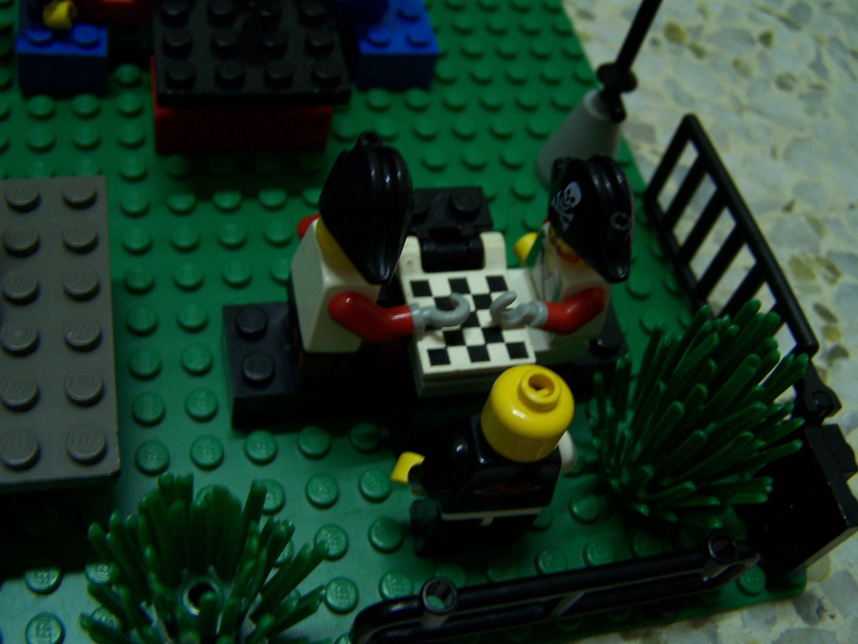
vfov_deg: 37.7
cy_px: 322
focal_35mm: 38
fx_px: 942
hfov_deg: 49.0
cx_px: 429
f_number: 2.8
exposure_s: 1/8
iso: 140
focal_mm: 6.3
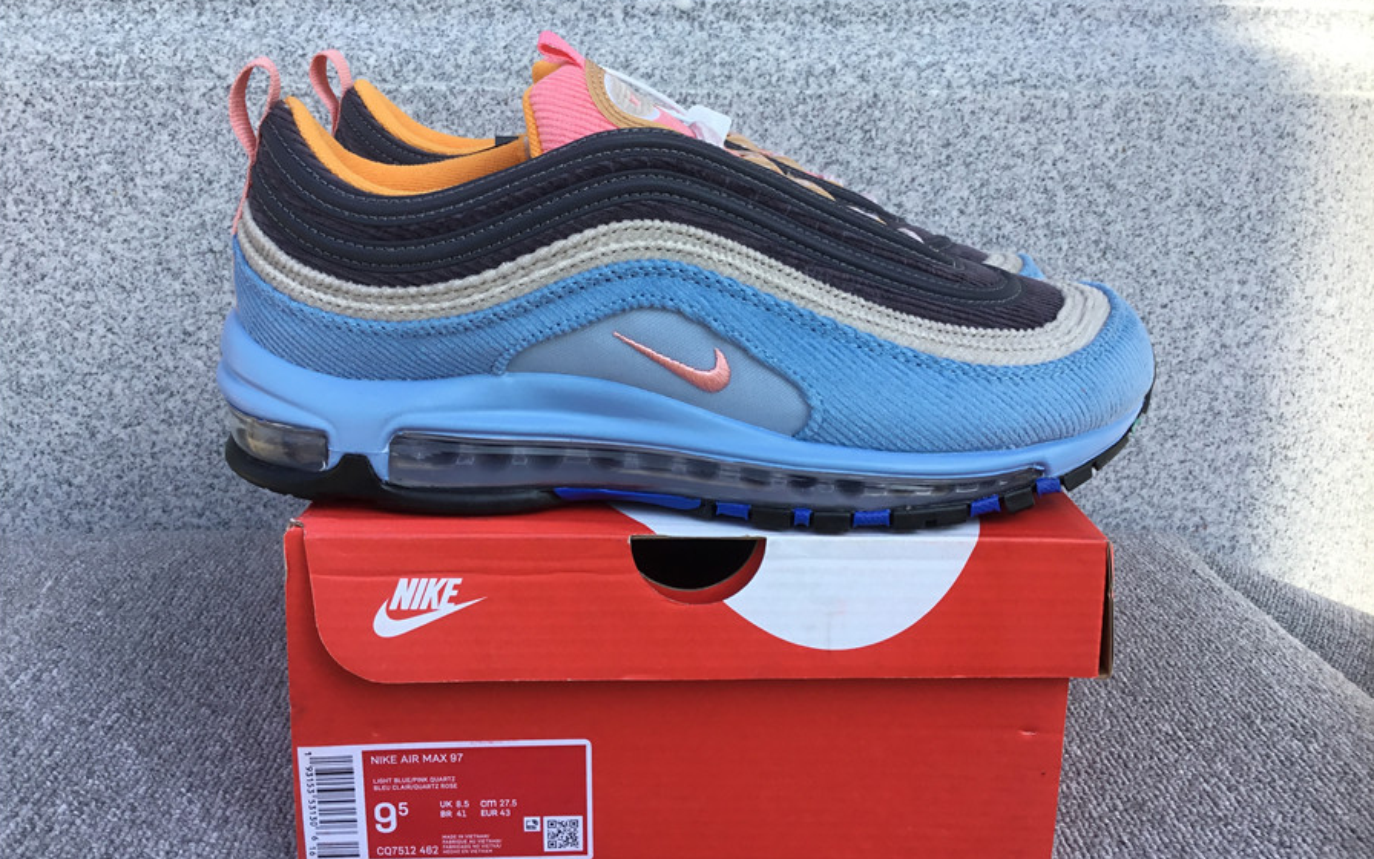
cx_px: 687
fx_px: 1236
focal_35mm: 33
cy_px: 372
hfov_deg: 58.1
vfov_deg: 38.3
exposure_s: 1/395
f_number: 2.4
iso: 25
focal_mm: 3.3
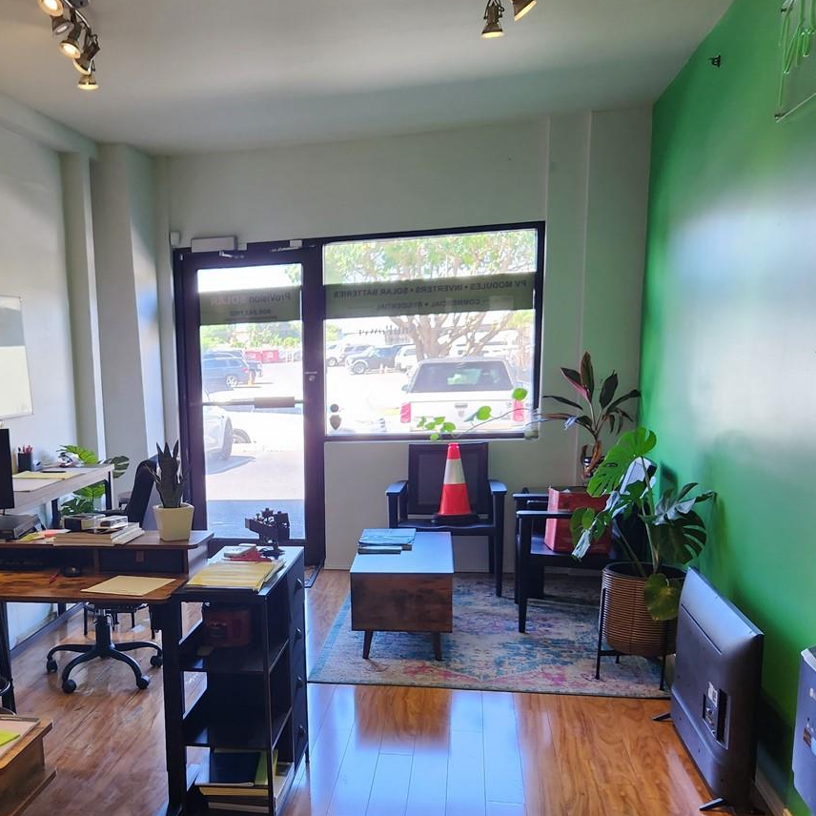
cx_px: 187
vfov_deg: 43.3
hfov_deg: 42.3
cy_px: 536
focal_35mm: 38
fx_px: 1013
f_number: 1.8
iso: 160
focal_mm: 5.4
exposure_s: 1/120
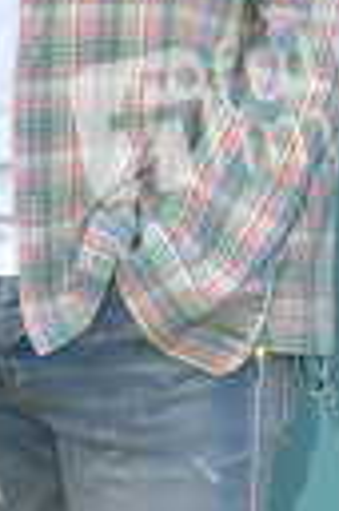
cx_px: -86
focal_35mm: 144
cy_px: -92
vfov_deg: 13.9
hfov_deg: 9.4
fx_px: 2039
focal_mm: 46
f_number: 6.3
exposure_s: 1/200
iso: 320
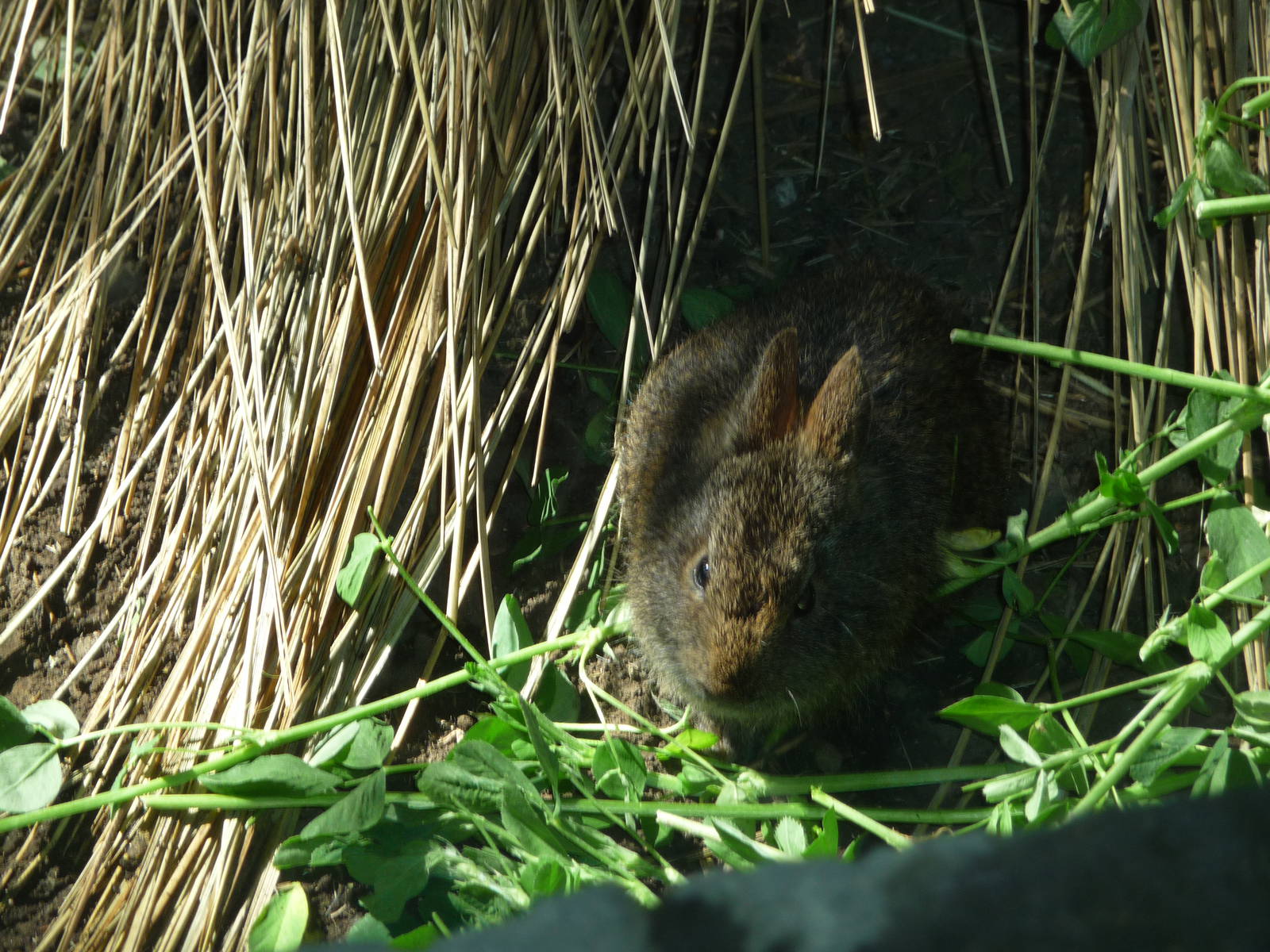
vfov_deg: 7.9
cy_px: 476
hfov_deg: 10.5
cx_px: 635
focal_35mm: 189
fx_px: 6934
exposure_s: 1/50
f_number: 4.8
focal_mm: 32.3
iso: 100
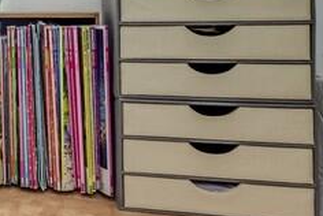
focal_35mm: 65
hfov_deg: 22.3
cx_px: -220
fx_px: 584
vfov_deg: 20.4
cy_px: 10
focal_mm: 10
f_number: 8
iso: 640
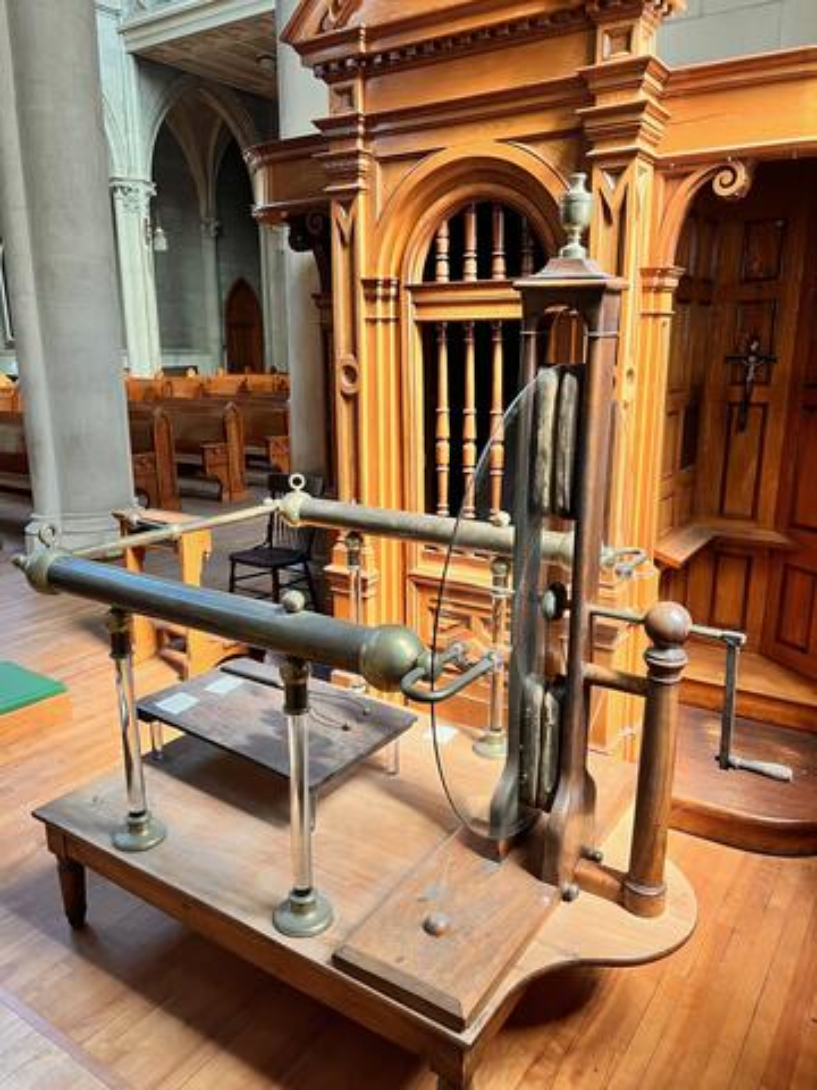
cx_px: 408
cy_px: 545
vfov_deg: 67.3
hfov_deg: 53.1
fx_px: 818
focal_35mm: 26
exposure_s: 1/81
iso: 125
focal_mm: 5.7
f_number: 1.5
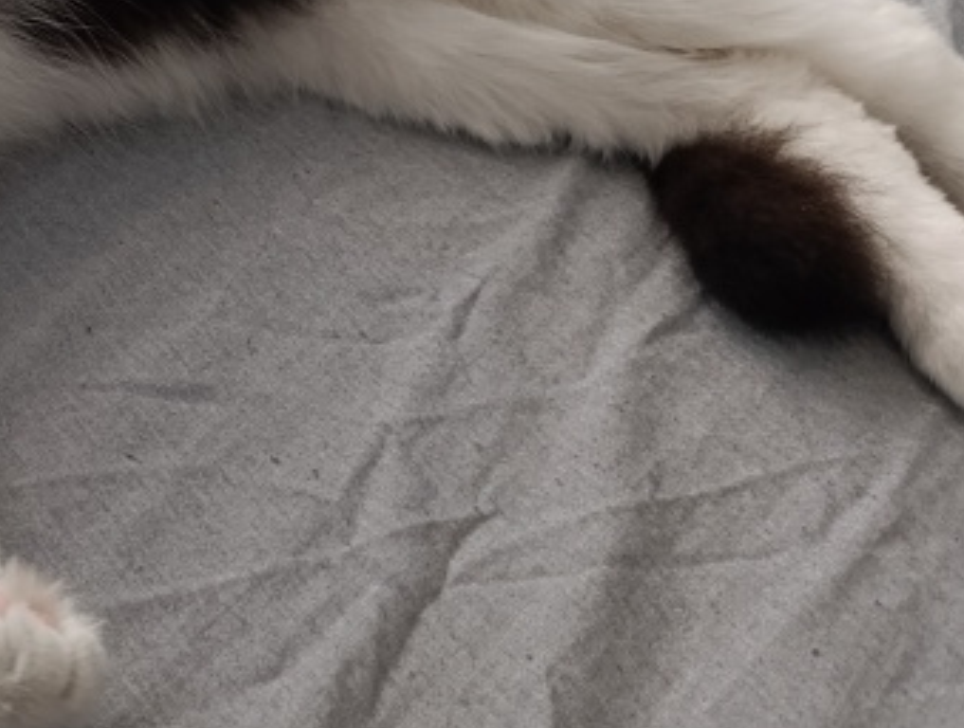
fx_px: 1508
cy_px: 247
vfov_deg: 27.0
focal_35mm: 54
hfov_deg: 31.8
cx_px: -70
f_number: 1.6
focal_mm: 6.14
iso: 1600
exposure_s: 1/25
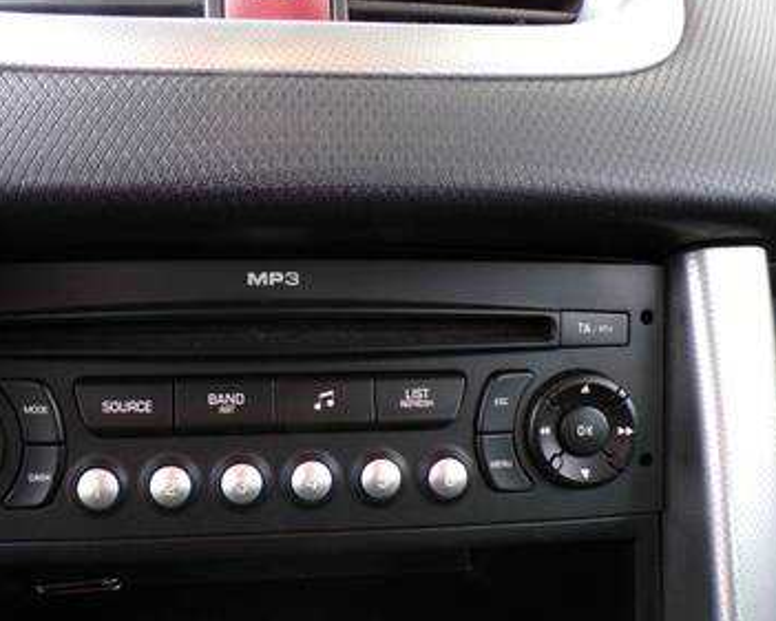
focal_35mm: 32
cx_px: 279
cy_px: 334
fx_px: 735
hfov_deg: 54.8
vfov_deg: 45.8
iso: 297
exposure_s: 1/17
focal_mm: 4.3
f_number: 3
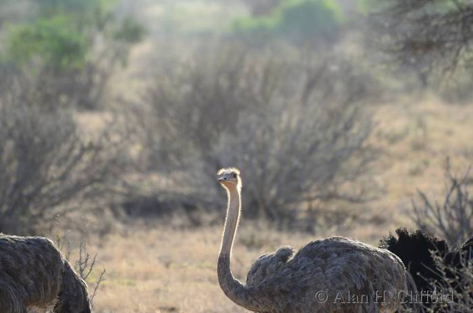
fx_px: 7864
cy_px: 156
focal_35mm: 600
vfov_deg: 2.3
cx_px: 236
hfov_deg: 3.4
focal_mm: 400
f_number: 5.6
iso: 280
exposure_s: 1/500
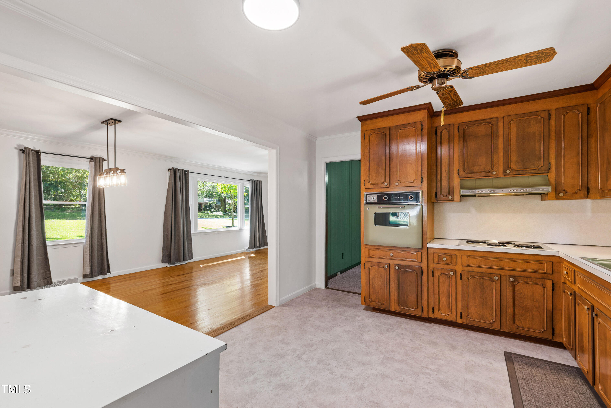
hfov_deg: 100.4
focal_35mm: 15
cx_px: 306
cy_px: 204
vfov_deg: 77.3
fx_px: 255
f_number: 8
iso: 100
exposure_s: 1
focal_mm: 10
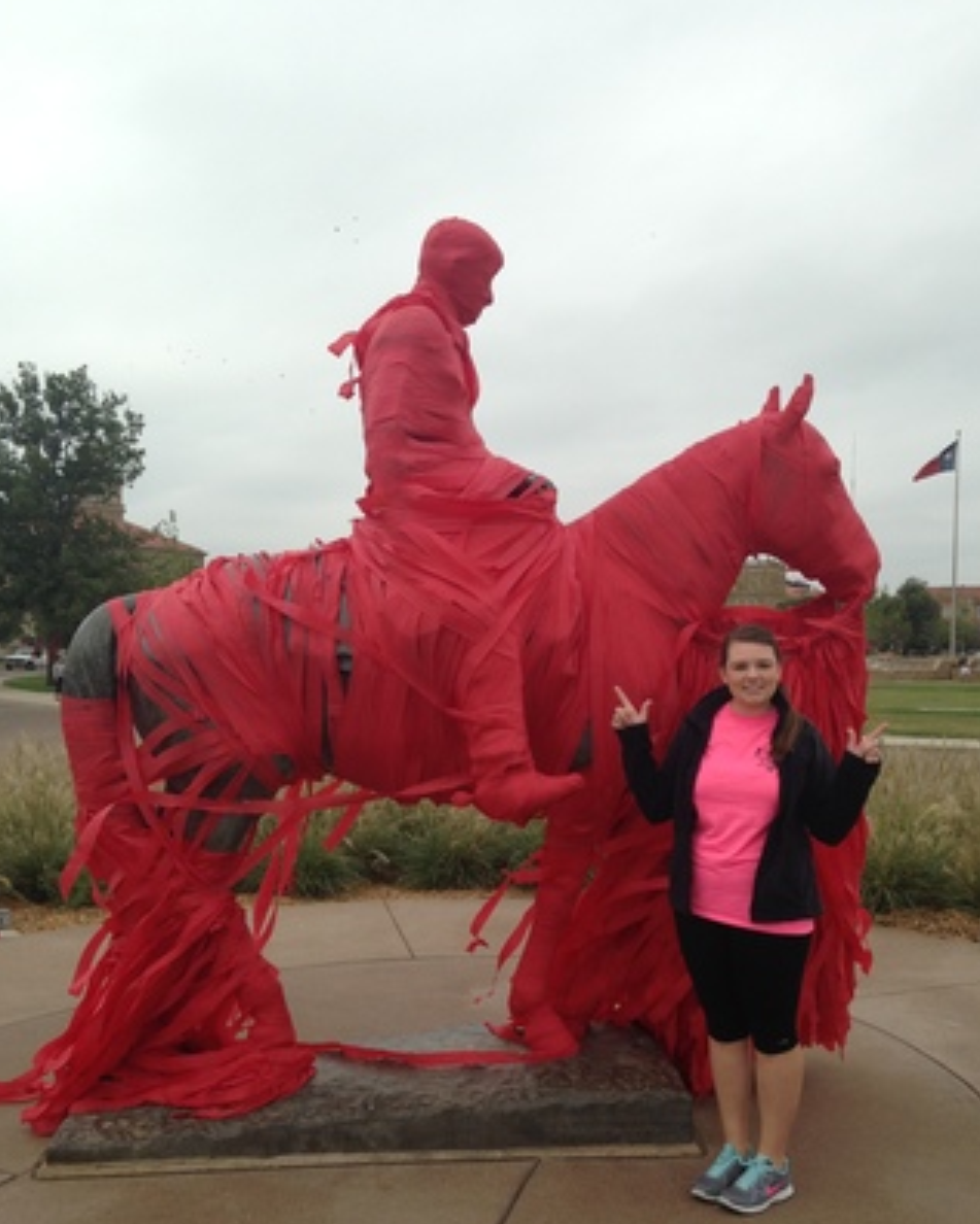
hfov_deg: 38.2
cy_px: 729
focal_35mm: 39
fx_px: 1413
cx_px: 519
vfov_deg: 46.6
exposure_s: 1/1130
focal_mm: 4.12
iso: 50
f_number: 2.4
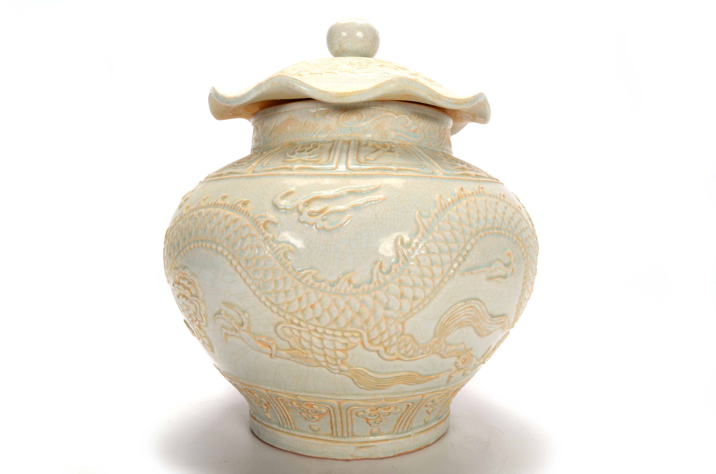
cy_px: 237
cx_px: 358
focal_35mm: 30
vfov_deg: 43.4
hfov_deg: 62.0
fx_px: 595
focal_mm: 20
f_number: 18
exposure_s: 1/160
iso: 100
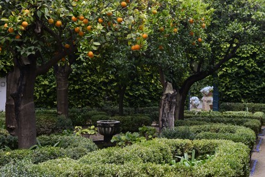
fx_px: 427
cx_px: 132
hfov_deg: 34.5
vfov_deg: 23.4
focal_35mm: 58
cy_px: 88
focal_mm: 58
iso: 1600
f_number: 7.1
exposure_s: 1/60
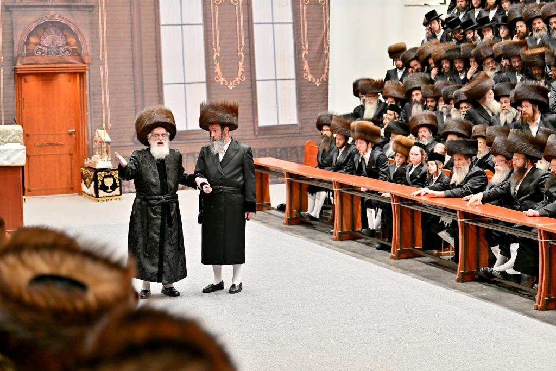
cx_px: 278
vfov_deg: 16.7
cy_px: 186
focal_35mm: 82
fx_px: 1267
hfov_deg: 24.8
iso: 400
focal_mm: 82
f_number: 2.8
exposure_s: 1/200
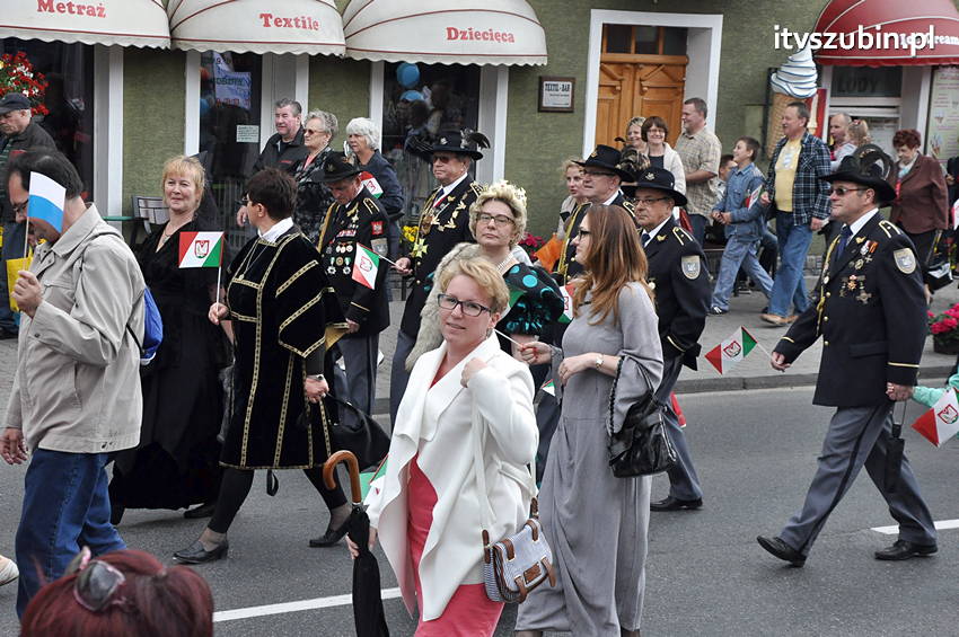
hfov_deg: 26.0
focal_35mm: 78
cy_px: 318
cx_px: 480
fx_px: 2076
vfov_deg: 17.5
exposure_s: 1/640
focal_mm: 52
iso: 1250
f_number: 10
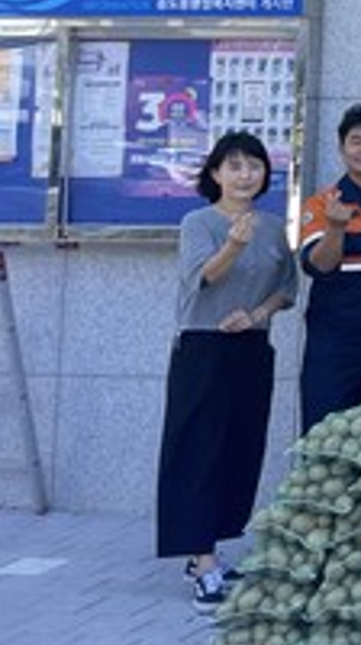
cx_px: 964
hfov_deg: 11.0
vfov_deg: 24.0
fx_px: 1451
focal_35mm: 85
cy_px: 13
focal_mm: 4.2
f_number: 1.6
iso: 32
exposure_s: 1/678
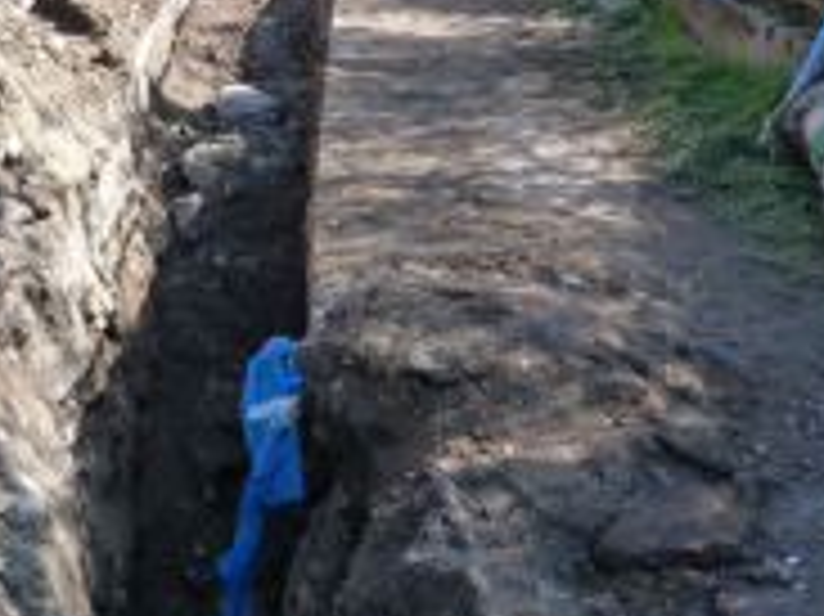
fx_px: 1641
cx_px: 230
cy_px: 56
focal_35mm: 69
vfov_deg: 20.8
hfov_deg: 27.9
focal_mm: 6.5
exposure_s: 1/125
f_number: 4
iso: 125
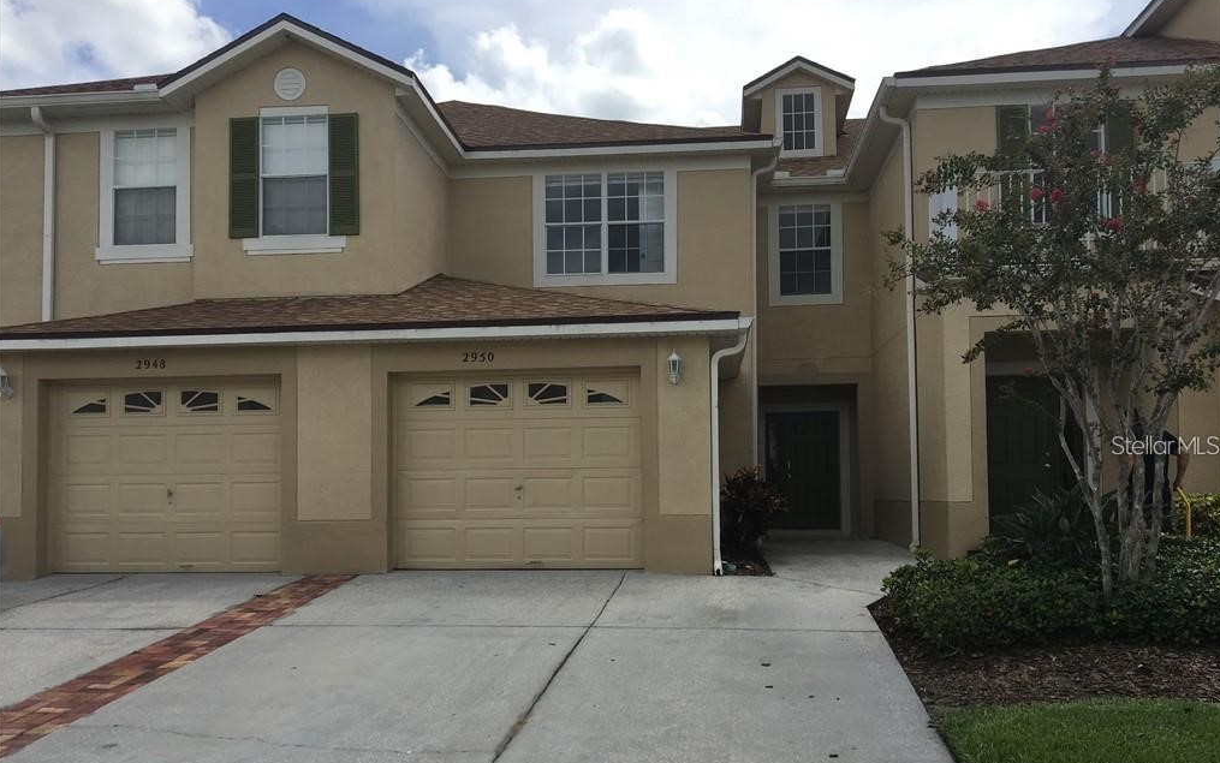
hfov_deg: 61.2
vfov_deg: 40.5
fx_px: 1031
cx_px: 609
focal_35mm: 31
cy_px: 445
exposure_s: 1/1538
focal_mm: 4.15
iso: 25
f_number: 2.2
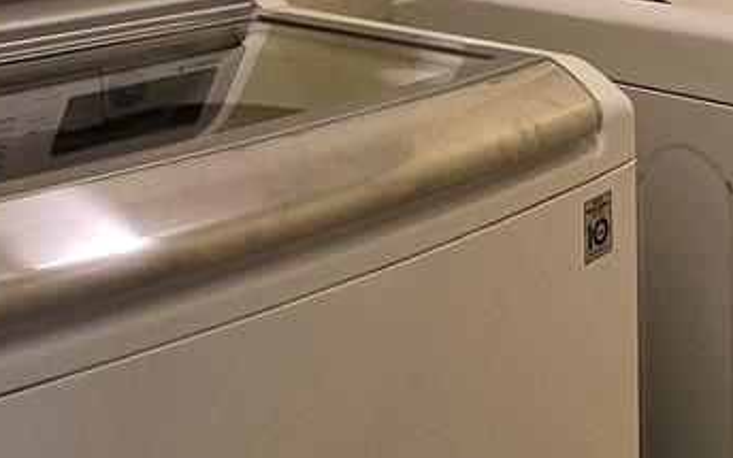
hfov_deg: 29.6
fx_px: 1279
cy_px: -173
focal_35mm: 64
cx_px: 756
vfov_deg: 18.6
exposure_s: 1/60
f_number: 2.2
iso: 200
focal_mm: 2.2
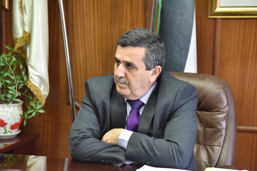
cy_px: 86
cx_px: 128
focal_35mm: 112
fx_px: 800
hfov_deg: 18.3
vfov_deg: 12.2
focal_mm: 112
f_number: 4.5
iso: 2500
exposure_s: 1/80
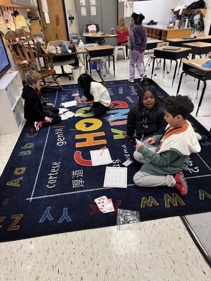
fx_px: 195
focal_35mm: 24
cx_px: 106
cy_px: 140
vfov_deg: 71.6
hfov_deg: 56.8
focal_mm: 6.76
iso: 400
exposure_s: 1/60
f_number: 1.78
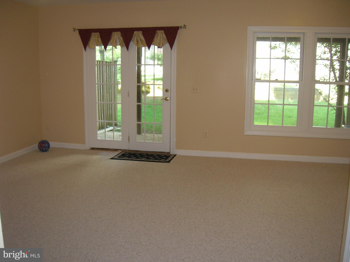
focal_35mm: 34
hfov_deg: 54.0
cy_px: 131
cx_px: 175
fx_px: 344
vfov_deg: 41.8
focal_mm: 5.7
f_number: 2.9
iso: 114
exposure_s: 1/27.8
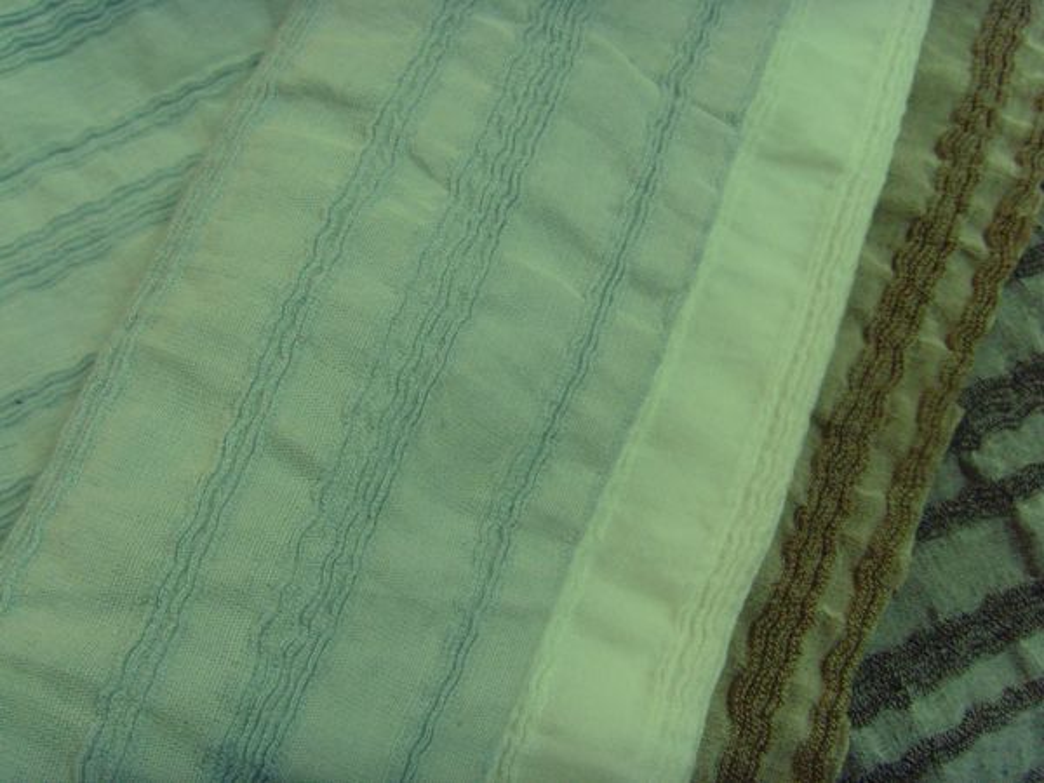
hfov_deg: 47.9
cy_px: 392
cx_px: 522
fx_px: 1176
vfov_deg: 36.8
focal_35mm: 39
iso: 200
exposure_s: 1/30
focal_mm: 6.6
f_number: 3.5
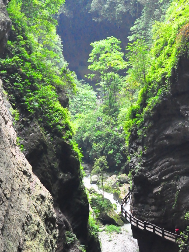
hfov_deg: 20.3
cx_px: 142
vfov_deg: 26.9
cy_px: 157
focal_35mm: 72
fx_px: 524
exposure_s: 1/500
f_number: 4.5
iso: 3200
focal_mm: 24
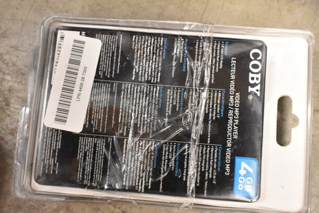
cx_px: 160
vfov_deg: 33.1
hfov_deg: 47.9
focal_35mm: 40
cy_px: 106
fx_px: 359
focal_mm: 27
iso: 14400
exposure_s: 1/125
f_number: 5.6
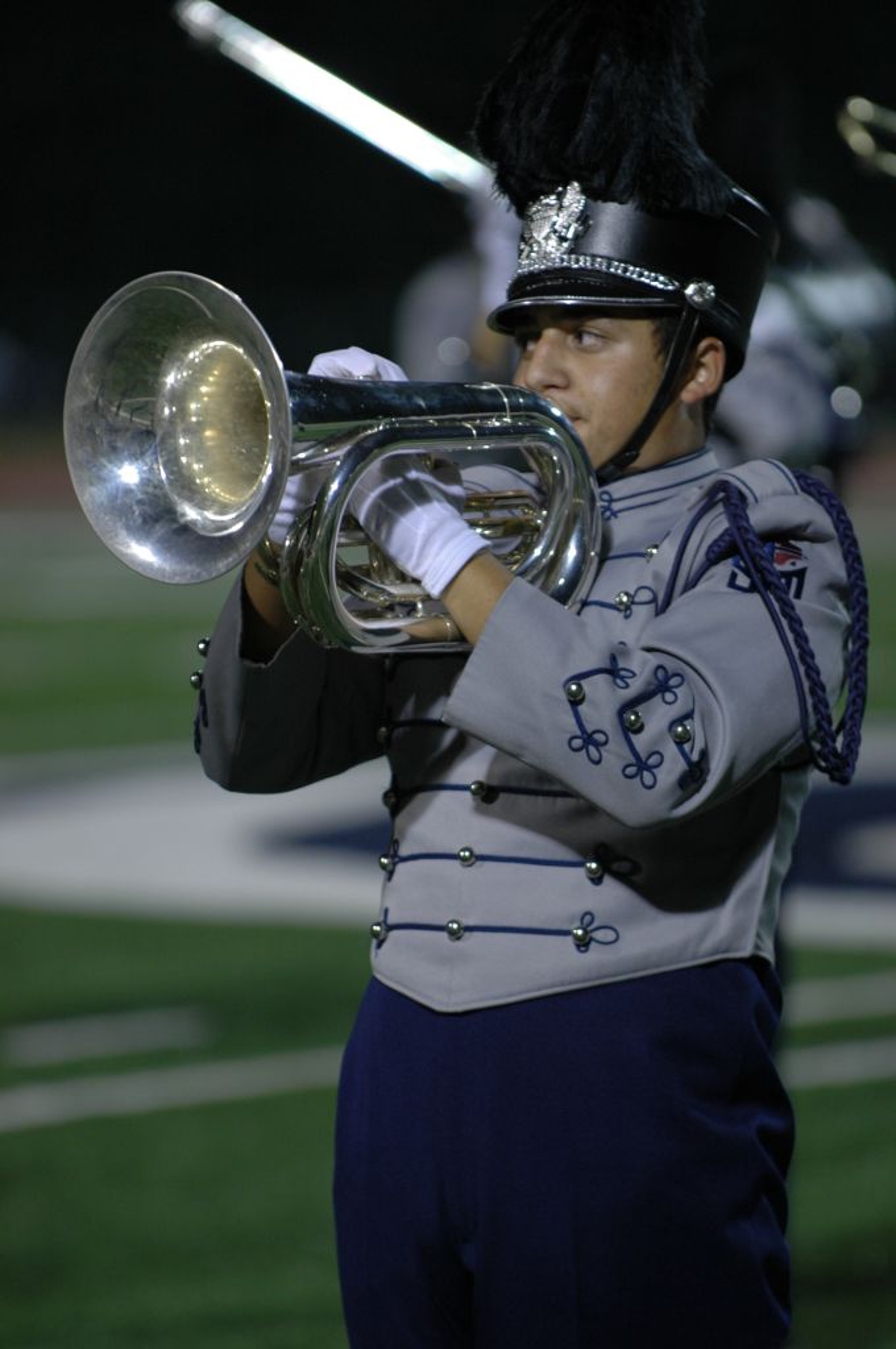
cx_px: 448
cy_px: 674
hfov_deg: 4.6
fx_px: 11230
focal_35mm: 300
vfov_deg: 6.9
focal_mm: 200
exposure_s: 1/60
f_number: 2.8
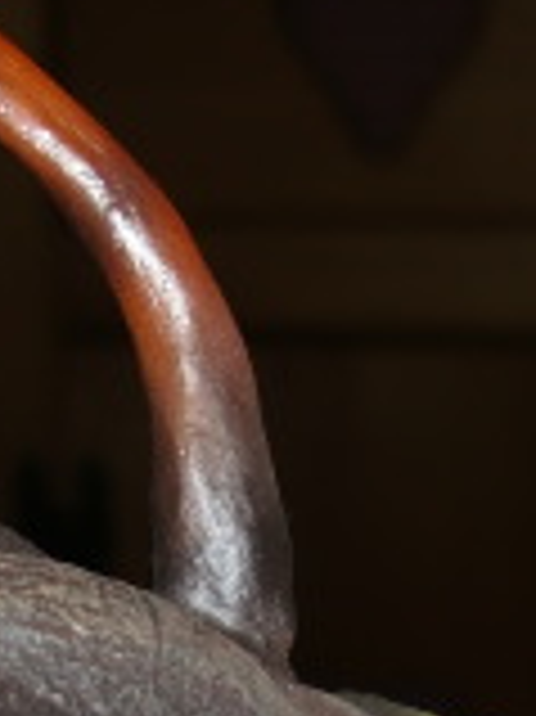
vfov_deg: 13.3
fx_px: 2998
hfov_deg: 10.2
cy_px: 802
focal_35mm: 145
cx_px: 149
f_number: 7.9
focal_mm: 6.3
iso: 64
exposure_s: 1/30
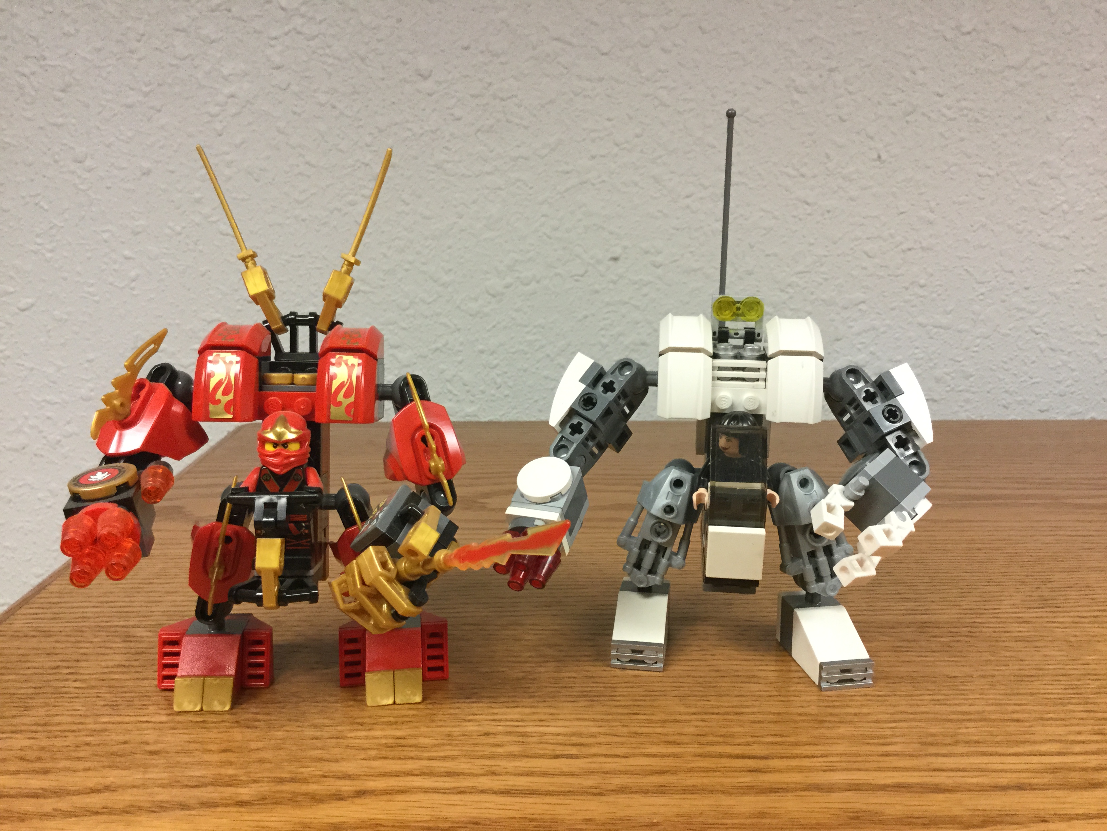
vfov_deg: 45.4
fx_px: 991
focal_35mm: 31
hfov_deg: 58.4
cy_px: 416
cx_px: 554
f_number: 2.4
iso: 125
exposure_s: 1/30
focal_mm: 3.3
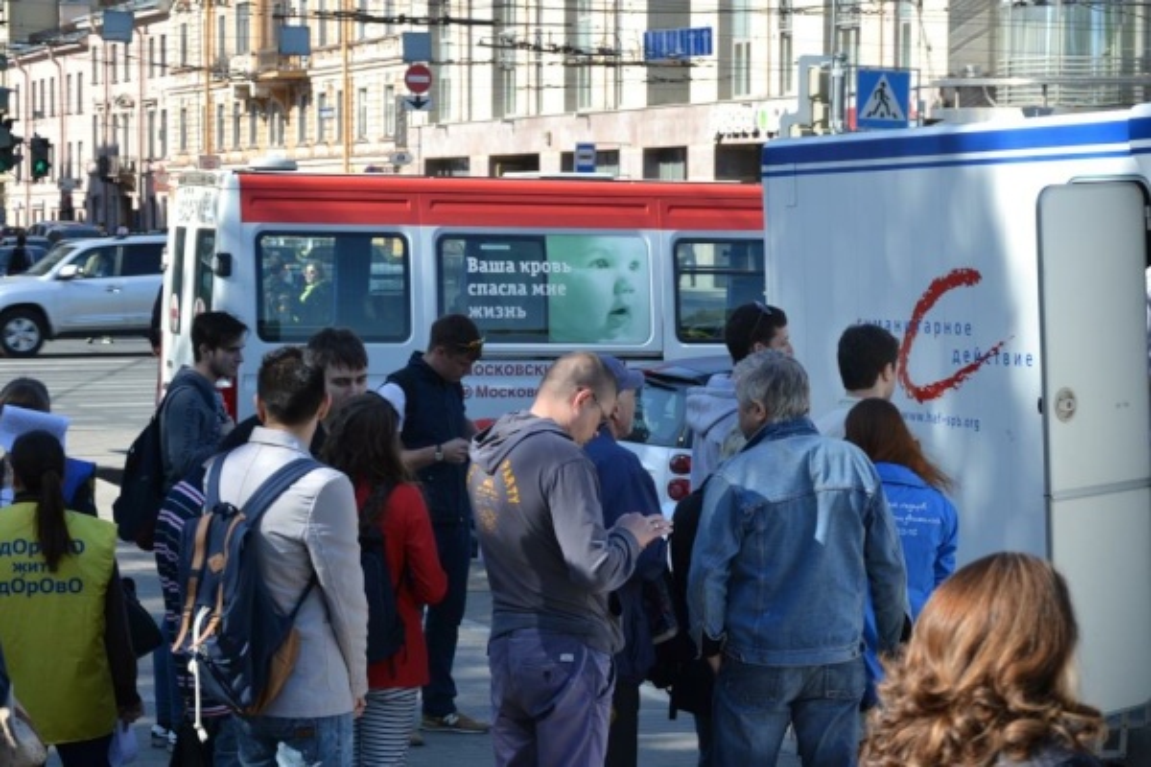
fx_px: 2494
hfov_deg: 26.0
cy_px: 384
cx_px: 576
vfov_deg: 17.5
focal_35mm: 78
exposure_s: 1/200
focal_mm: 52
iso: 100
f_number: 7.1
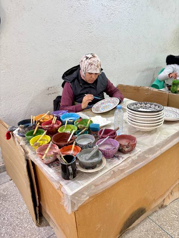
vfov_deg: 67.3
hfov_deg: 53.1
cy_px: 119
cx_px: 90
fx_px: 179
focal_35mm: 26
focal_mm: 5.96
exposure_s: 1/100
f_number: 1.6
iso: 125
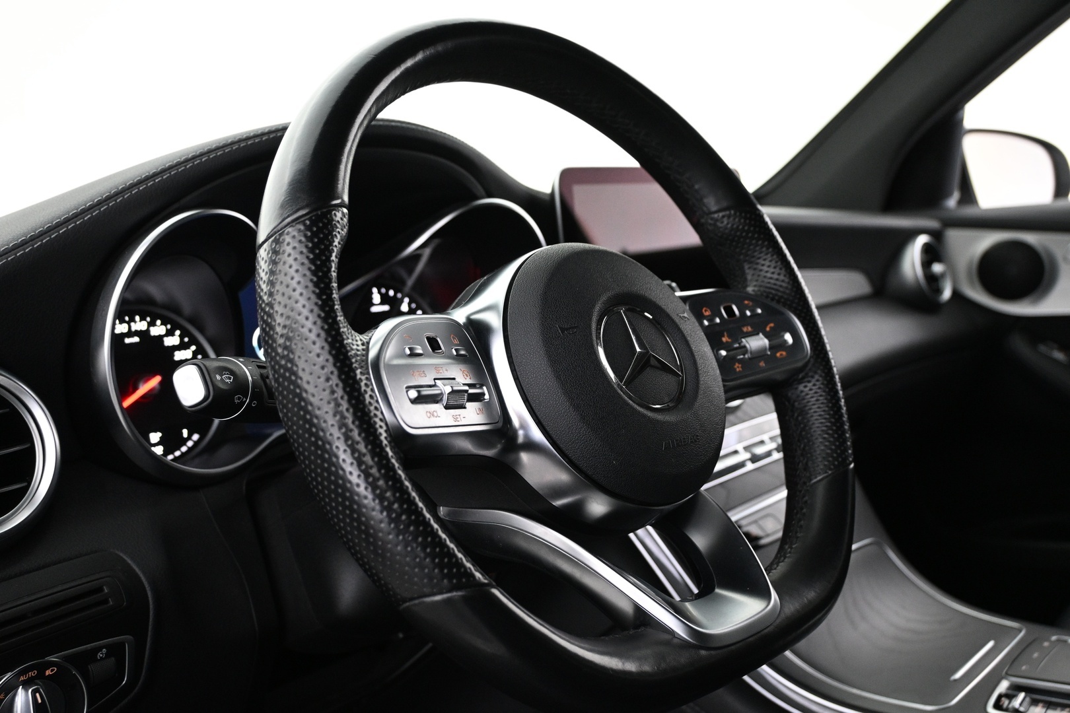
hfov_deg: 55.1
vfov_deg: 38.4
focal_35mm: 34
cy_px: 356
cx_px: 535
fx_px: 1025
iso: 1600
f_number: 4.2
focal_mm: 23
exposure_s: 1/20
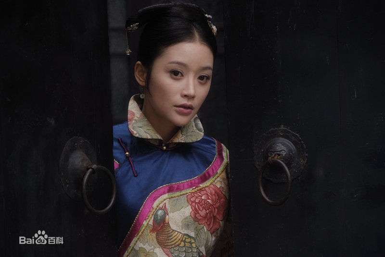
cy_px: 128
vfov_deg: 6.1
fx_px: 2408
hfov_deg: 9.1
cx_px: 192
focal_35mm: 225
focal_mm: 150
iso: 200
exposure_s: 1/100
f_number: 5.6
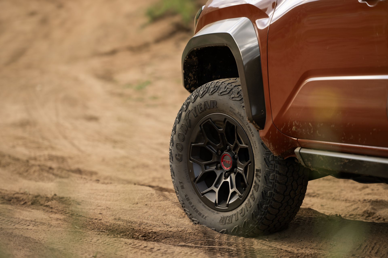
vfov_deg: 9.5
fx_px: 1563
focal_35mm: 145
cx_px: 194
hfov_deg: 14.2
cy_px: 129
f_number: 2.8
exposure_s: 1/100
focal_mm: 145
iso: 125
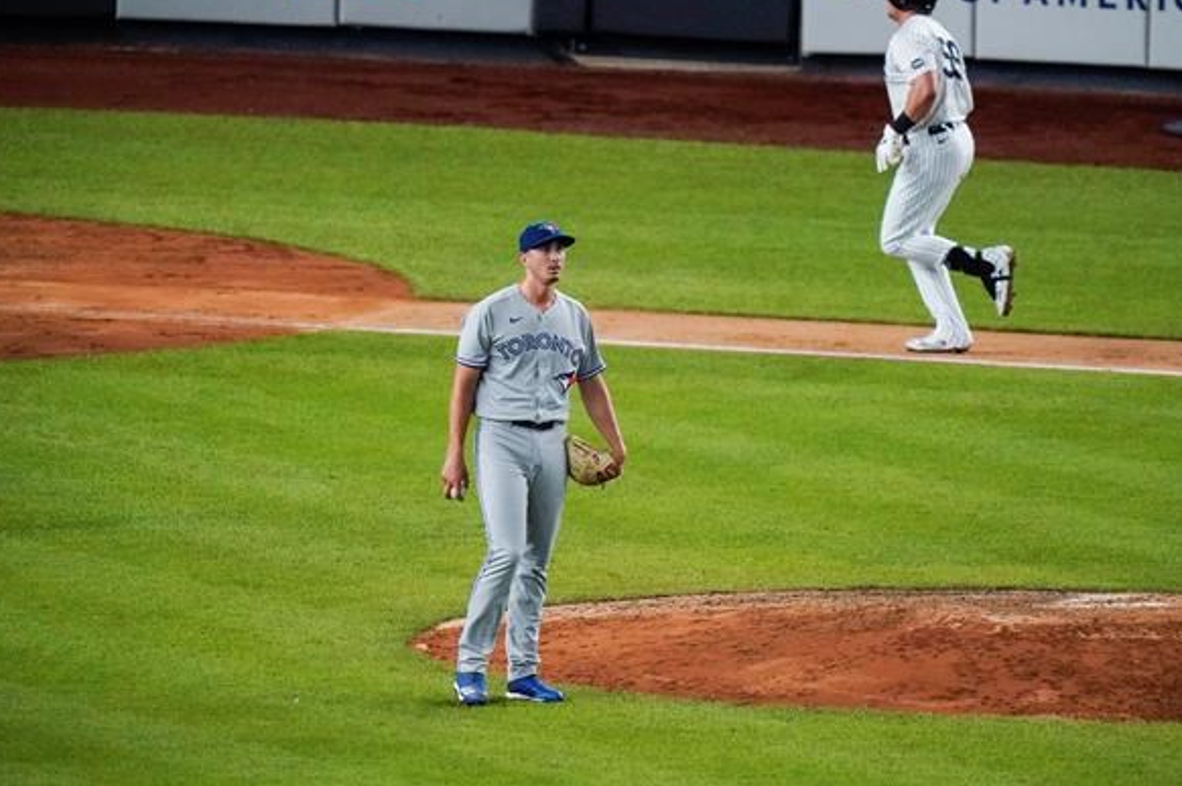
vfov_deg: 1.5
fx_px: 29327
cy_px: 385
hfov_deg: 2.3
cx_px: 634
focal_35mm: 894
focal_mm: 800
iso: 12800
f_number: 5.6
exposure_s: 1/2500
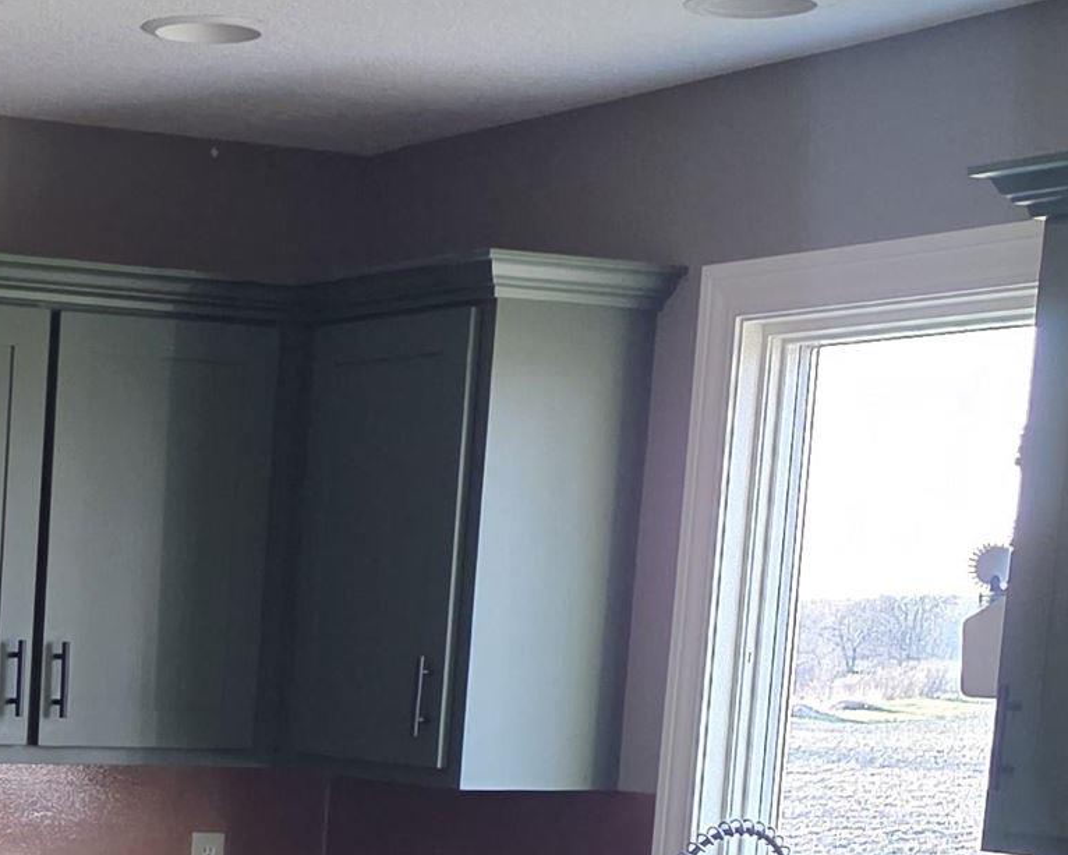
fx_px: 2845
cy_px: 1024
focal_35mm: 90
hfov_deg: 20.0
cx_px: -192
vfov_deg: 16.4
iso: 400
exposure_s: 1/120
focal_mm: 6.25
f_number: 1.7
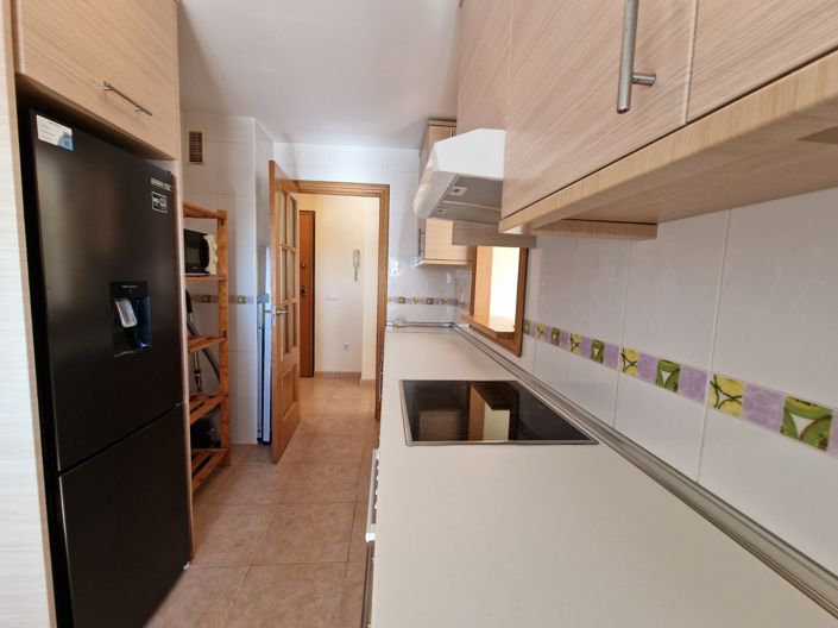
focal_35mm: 13
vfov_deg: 89.9
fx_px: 315
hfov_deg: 106.2
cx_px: 419
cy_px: 314
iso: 100
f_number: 2.2
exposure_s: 1/50
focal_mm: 2.2
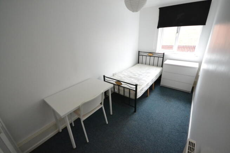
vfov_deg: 77.4
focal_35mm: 15
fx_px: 96
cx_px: 115
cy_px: 76
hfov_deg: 100.4
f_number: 4
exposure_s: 1/60
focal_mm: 10
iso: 2800
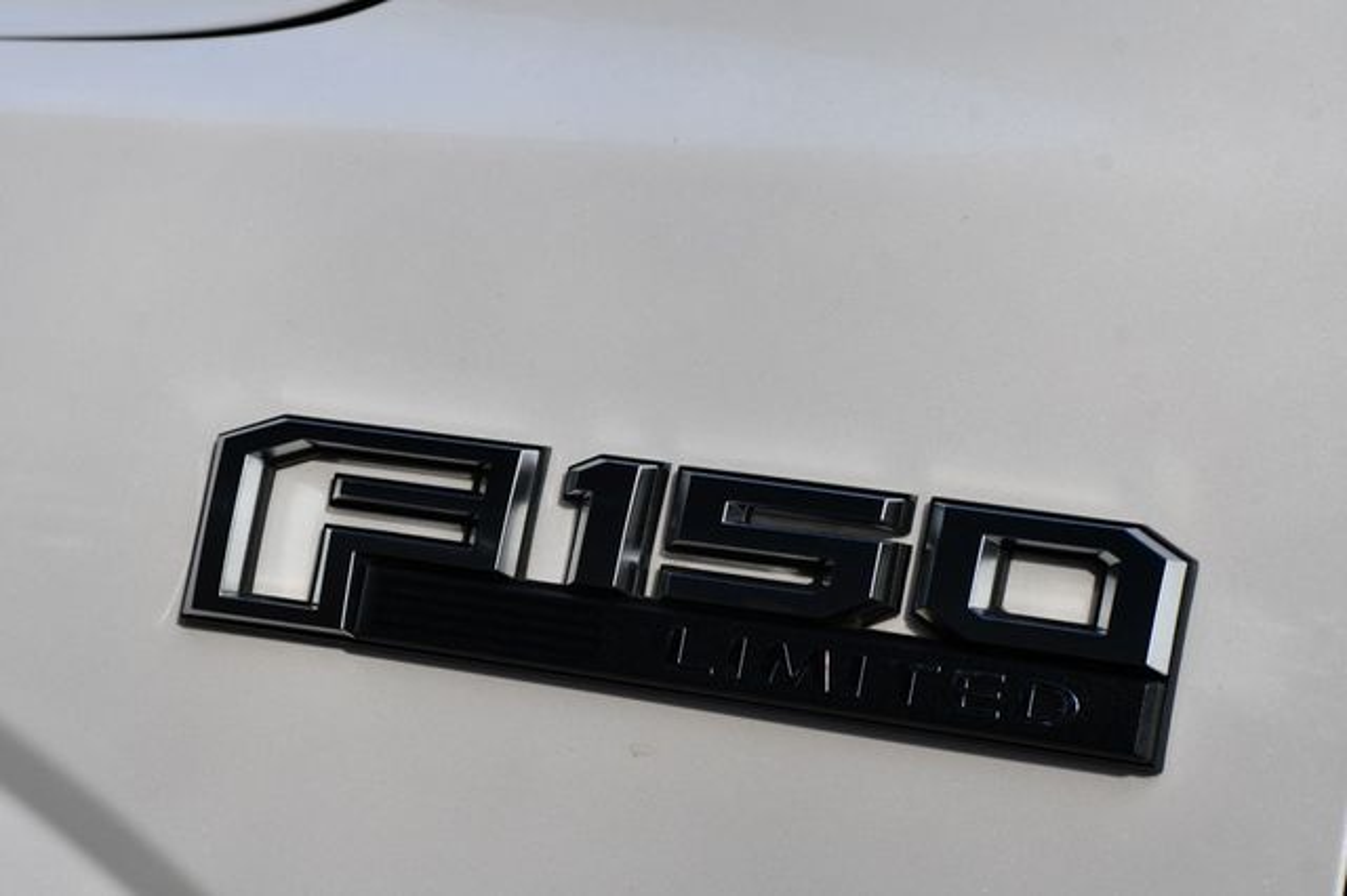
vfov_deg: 9.3
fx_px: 5497
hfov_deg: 14.0
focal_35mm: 147
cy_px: 448
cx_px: 674
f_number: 8
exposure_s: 1/250
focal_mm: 98
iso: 125
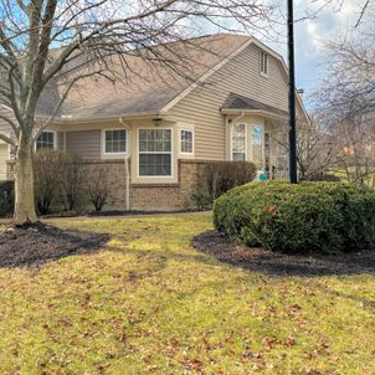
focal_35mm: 38
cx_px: 119
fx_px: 466
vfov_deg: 43.7
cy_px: 158
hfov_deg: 43.1
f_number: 1.6
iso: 50
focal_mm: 5.96
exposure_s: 1/1912
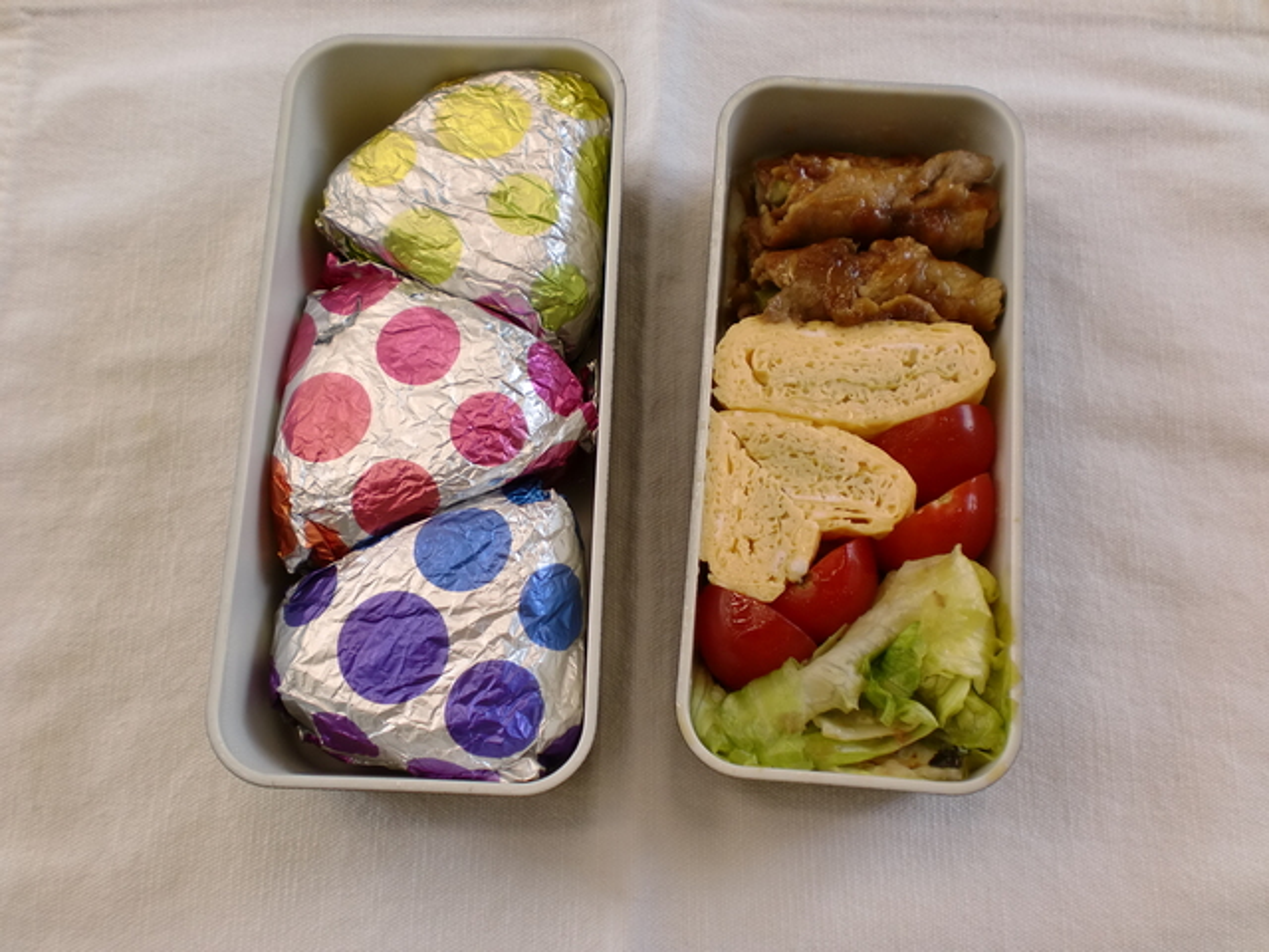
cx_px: 634
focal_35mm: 35
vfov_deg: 40.7
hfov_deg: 52.6
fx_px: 1283
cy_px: 476
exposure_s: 1/60
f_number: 3.1
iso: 64
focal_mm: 6.3
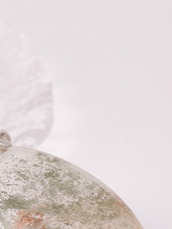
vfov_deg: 8.6
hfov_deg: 6.5
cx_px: -15
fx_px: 1514
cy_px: 121
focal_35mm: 229
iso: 125
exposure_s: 1/200
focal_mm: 22.48
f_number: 2.67
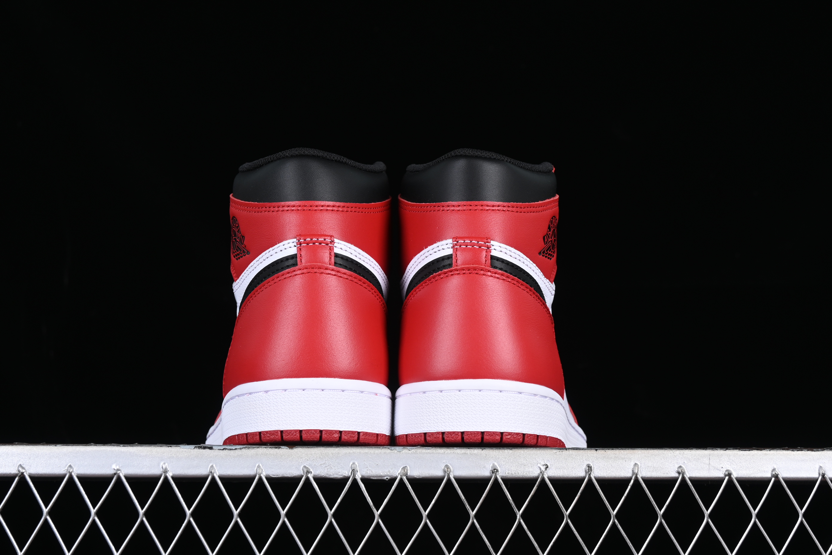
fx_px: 1733
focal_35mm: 75
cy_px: 278
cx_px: 416
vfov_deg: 18.2
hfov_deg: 27.0
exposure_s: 1/80
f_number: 8
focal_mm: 50
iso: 160
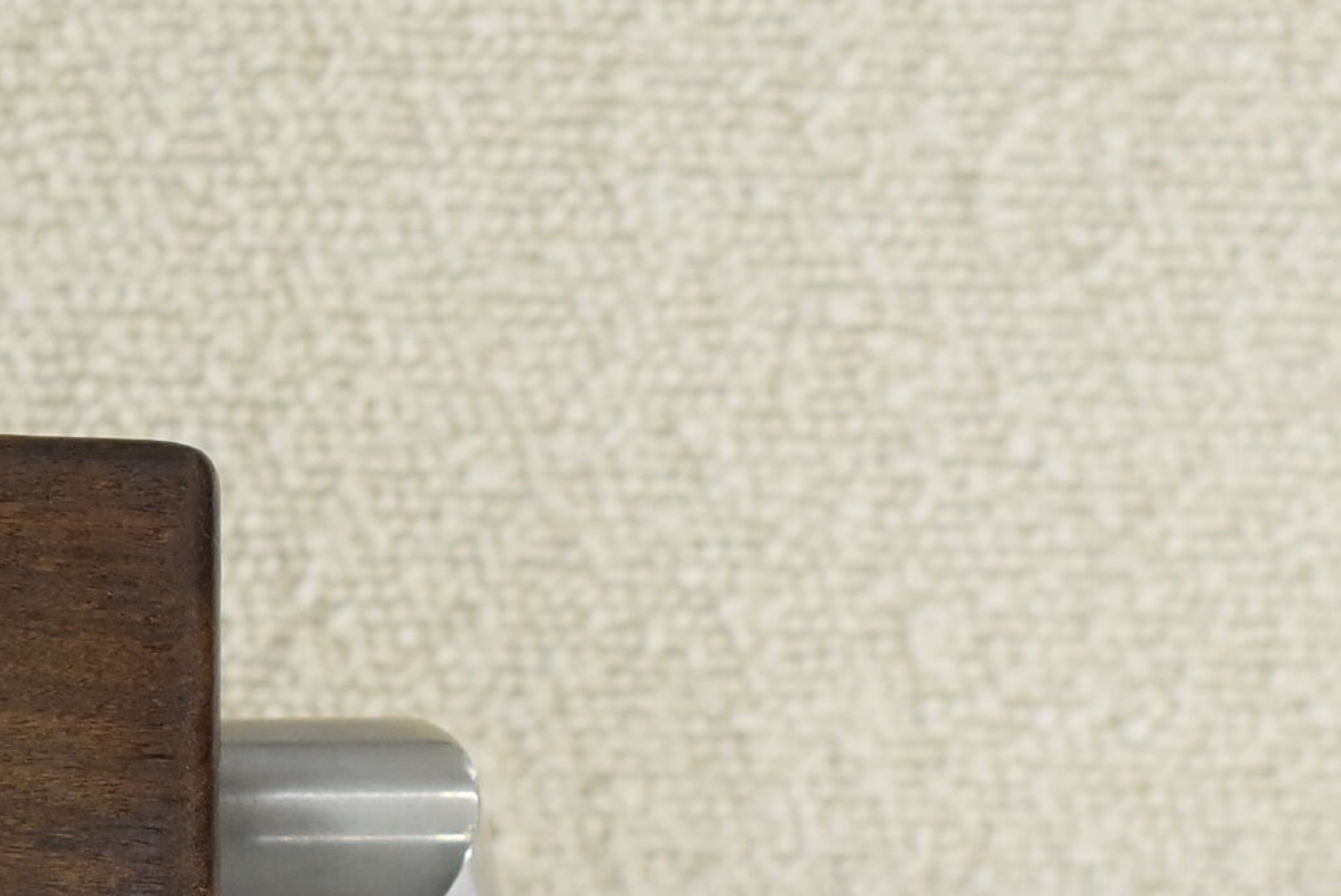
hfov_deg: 10.3
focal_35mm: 199
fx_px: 7418
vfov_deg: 6.9
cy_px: 534
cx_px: 106
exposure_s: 1/125
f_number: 5.3
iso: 1400
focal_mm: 46
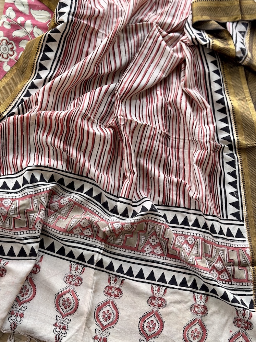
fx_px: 473
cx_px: 128
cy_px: 171
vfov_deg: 39.7
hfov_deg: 30.3
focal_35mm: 48
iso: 64
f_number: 1.78
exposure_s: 1/383
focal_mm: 6.76
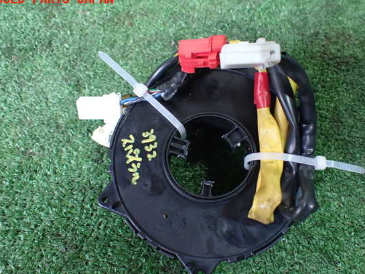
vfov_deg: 43.0
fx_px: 348
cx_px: 193
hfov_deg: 55.3
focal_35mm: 33
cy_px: 141
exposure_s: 1/40
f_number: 2.3
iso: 800
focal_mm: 5.4
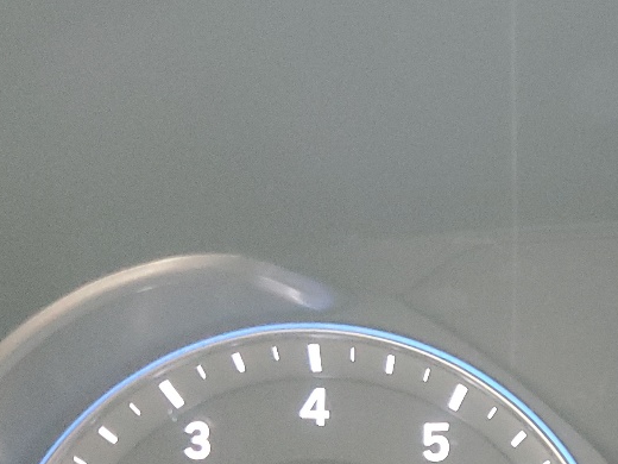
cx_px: 768
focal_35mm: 80
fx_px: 1428
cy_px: 495
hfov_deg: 22.3
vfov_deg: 17.9
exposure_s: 1/60.2
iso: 413
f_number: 1.5
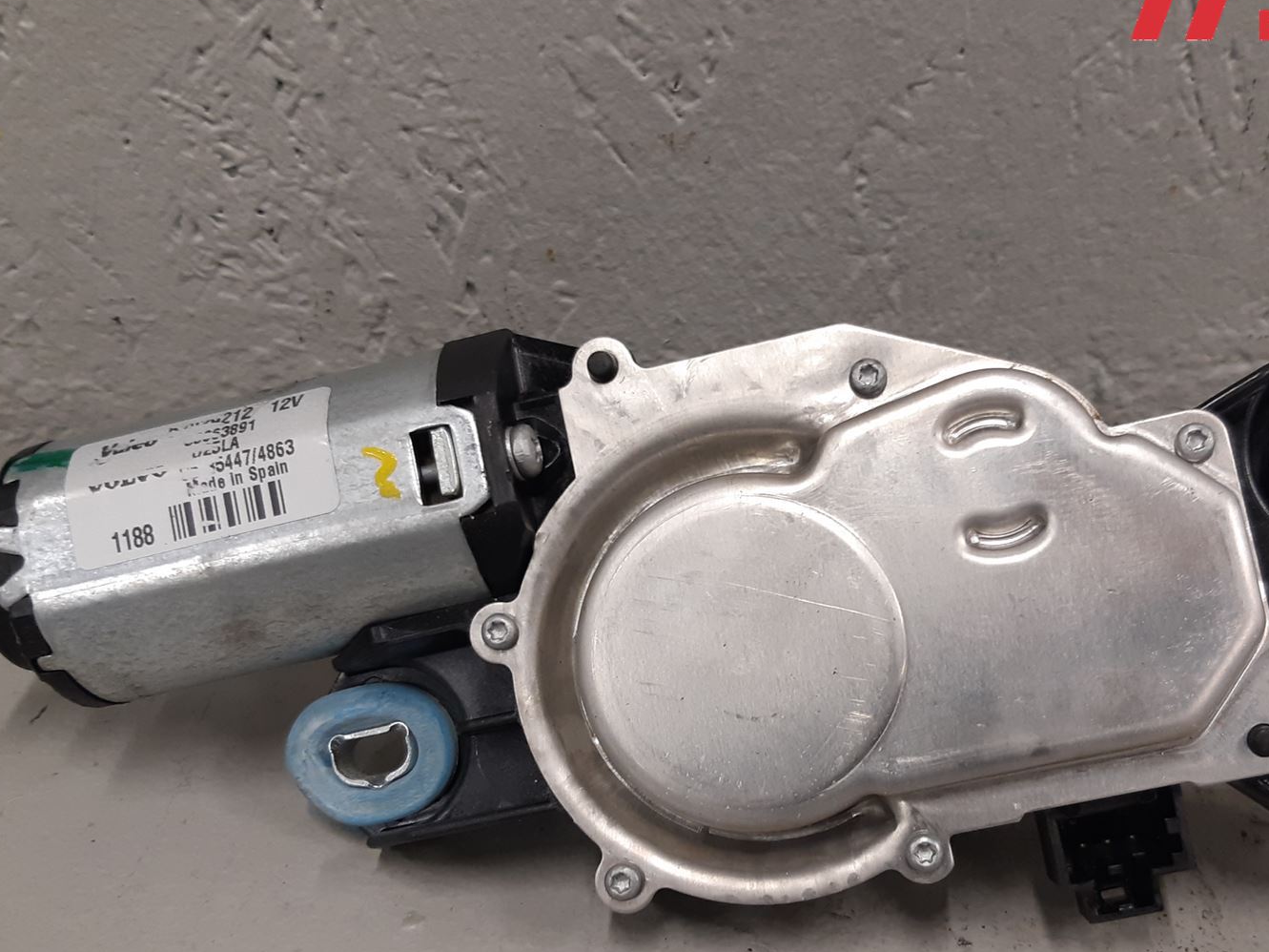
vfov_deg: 35.7
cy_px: 611
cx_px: 740
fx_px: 1466
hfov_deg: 46.6
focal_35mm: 40
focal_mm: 3.93
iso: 100
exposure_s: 1/50
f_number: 1.7
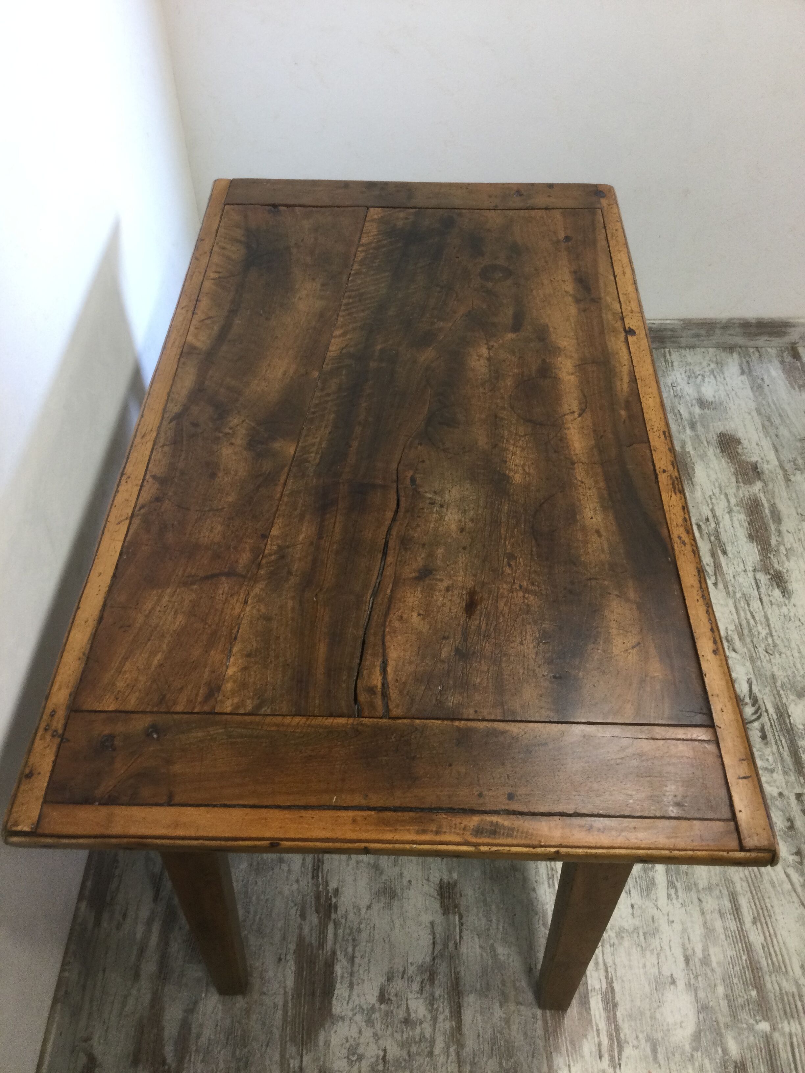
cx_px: 402
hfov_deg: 45.4
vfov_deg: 58.4
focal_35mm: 31
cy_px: 536
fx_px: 961
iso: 64
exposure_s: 1/33
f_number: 2.4
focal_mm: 3.3
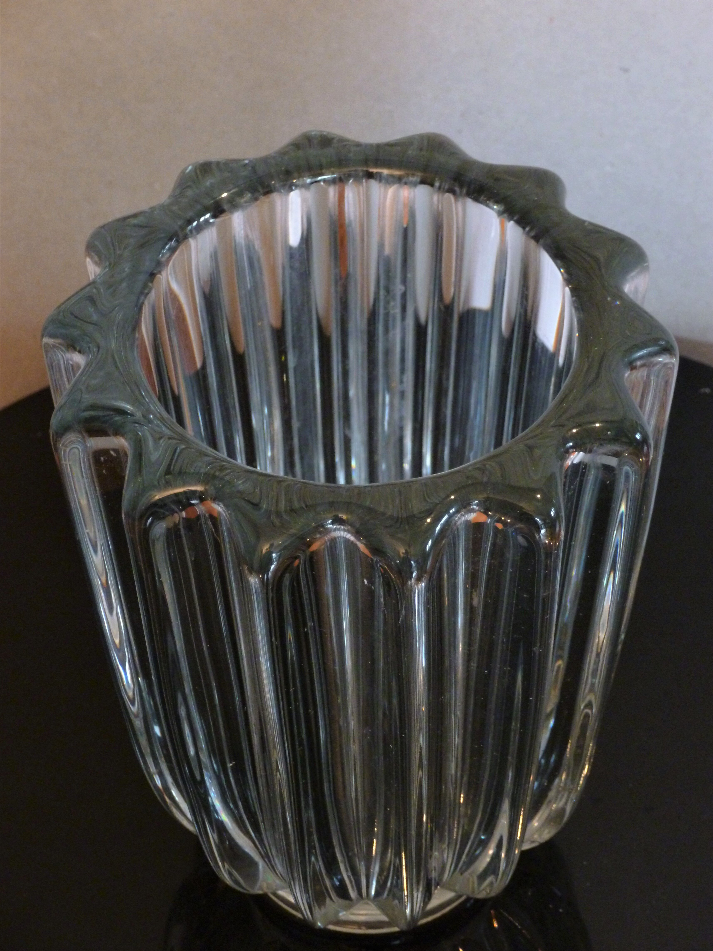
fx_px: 2774
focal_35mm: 101
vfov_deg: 19.4
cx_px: 360
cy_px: 479
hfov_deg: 14.6
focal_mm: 17.8
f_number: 5.3
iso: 400
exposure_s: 1/8
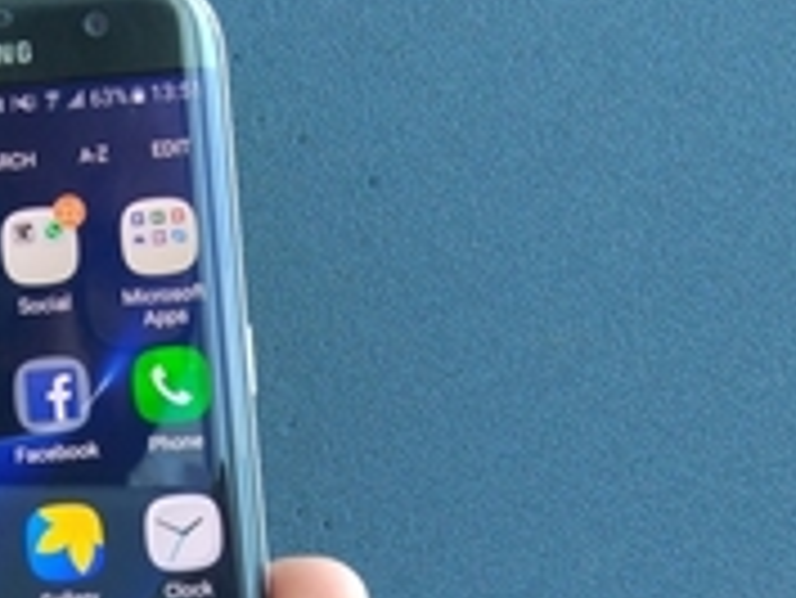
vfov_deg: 23.8
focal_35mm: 60
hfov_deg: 30.0
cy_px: 537
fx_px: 1381
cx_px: 4
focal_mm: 4.26
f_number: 2
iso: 227
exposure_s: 1/50
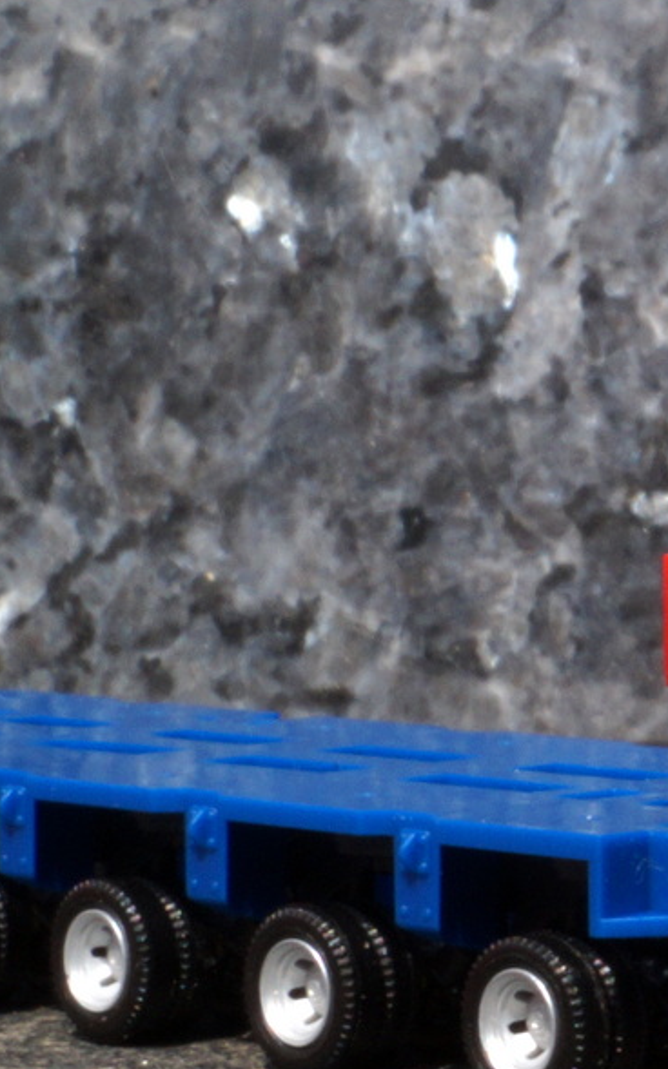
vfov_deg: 15.5
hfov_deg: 8.8
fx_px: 3933
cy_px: 469
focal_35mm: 135
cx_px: 1574
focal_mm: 26
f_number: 25
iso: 320
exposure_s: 1/60
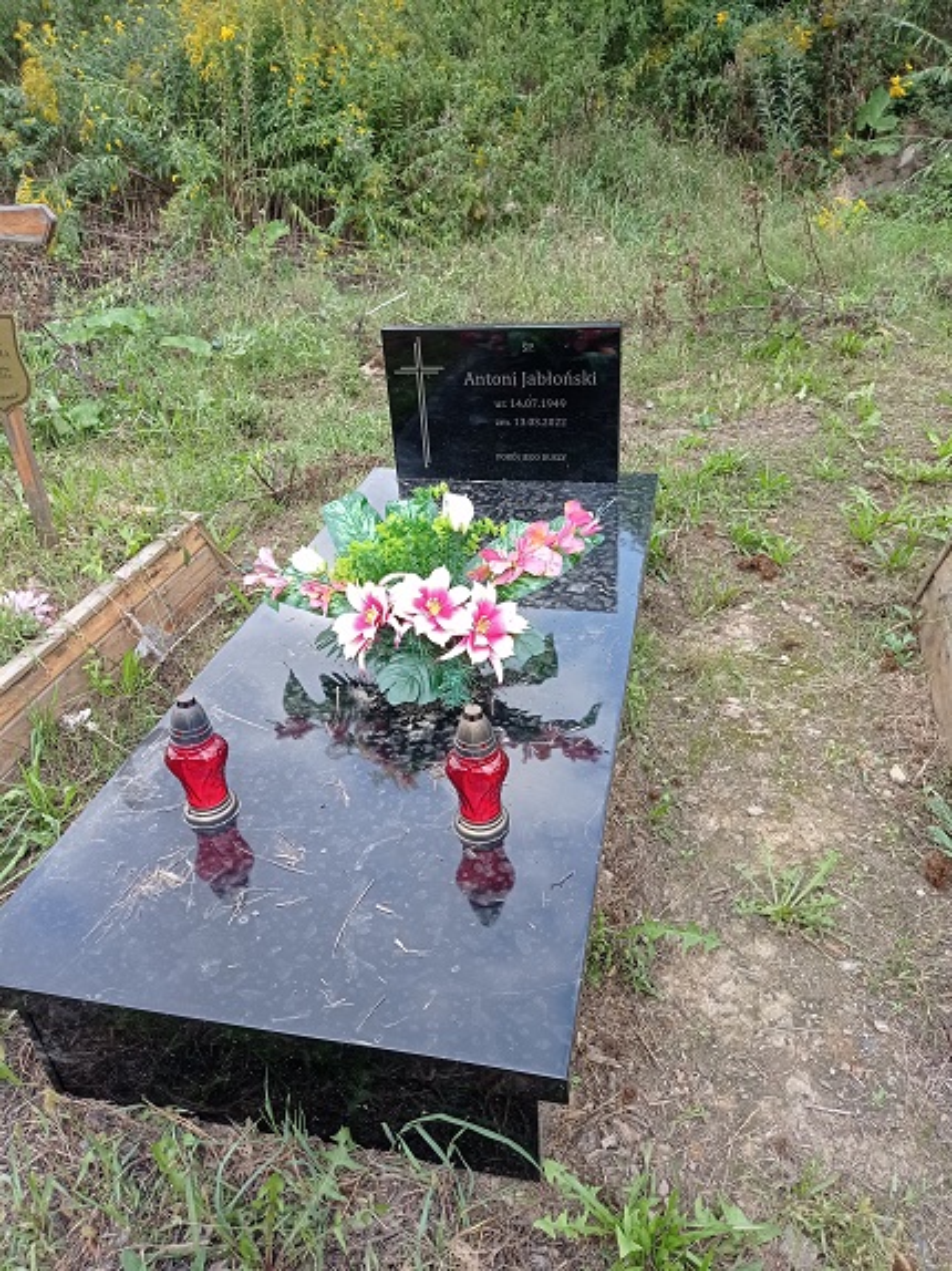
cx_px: 476
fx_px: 1027
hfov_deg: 49.7
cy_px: 636
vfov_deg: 63.5
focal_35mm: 28
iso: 101
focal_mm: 4.74
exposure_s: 1/607
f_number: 1.79
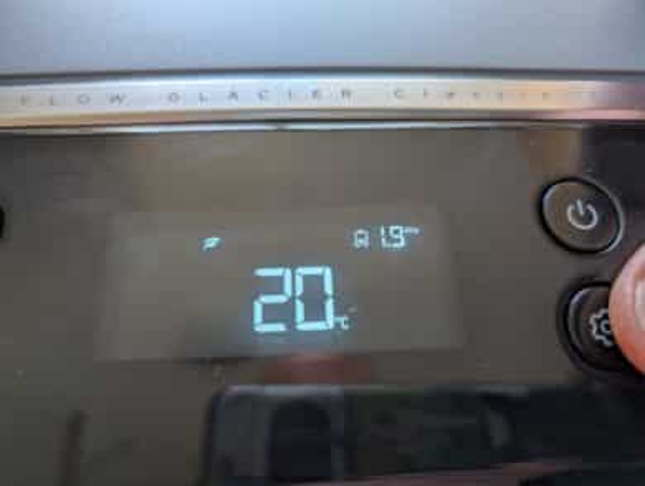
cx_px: 322
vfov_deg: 57.0
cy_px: 243
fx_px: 448
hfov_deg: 71.5
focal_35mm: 24
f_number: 1.68
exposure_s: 1/110
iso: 224
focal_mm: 6.9
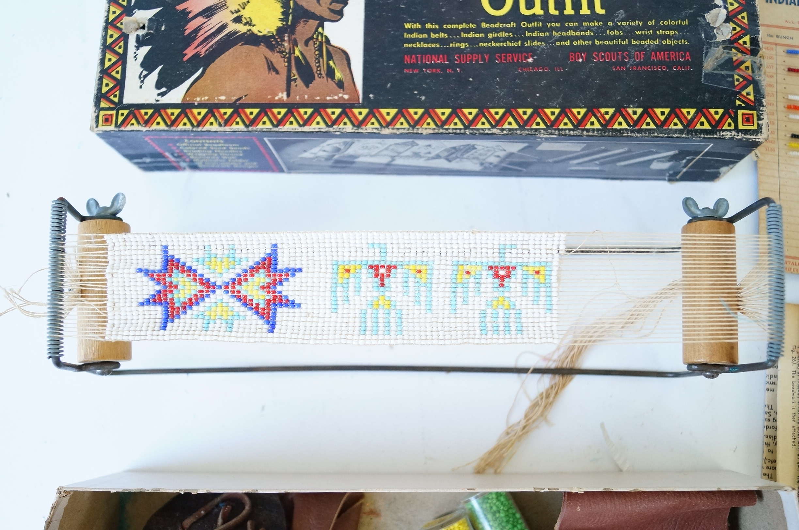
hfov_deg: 57.3
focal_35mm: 33
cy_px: 265
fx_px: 731
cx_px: 400
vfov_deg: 39.8
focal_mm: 22
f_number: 4
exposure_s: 1/60
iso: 1250
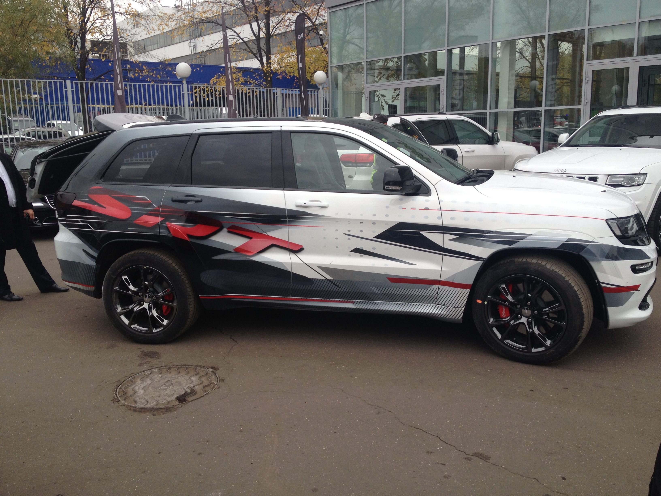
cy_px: 248
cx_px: 330
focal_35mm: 35
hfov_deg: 52.6
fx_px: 668
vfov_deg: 40.7
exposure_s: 1/424
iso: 50
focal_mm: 4.28
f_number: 2.4
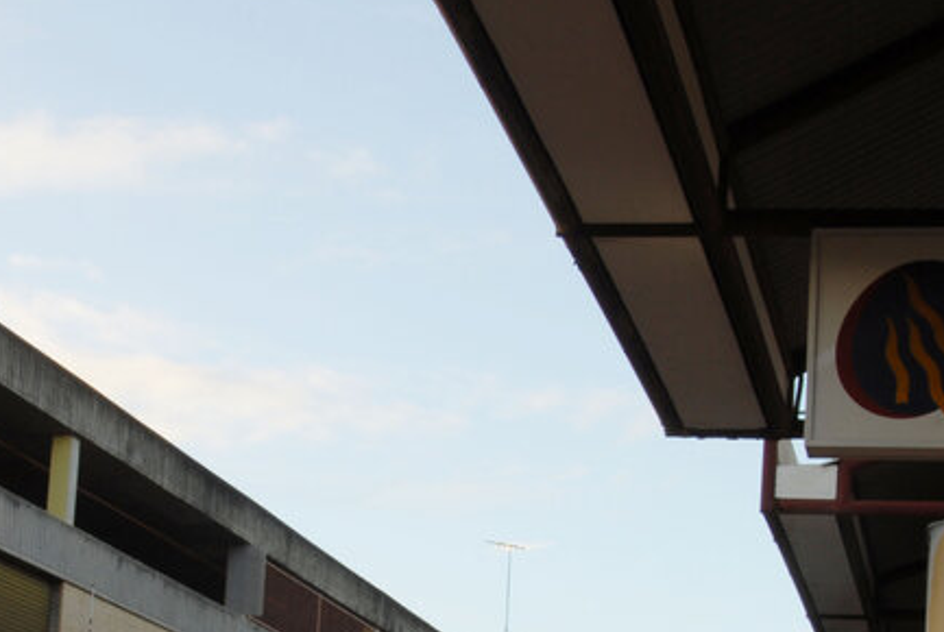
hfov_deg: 24.4
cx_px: 380
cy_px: 646
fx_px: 2179
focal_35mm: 83
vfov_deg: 16.1
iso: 100
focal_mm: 24
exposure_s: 1/8
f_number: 22
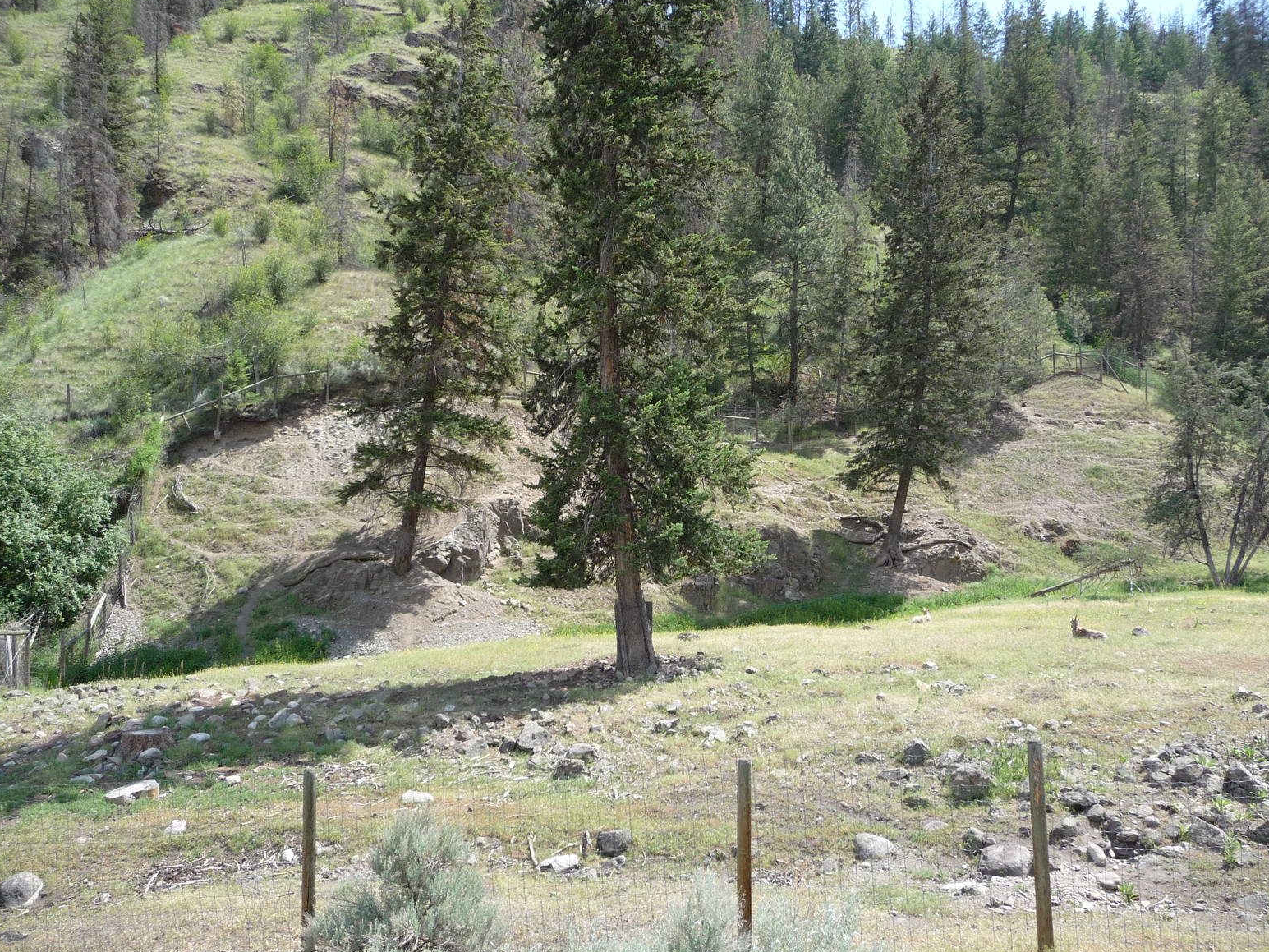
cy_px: 474
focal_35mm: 29
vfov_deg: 48.2
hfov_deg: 61.6
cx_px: 653
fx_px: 1063
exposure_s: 1/500
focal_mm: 4.7
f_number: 3.3
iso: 125
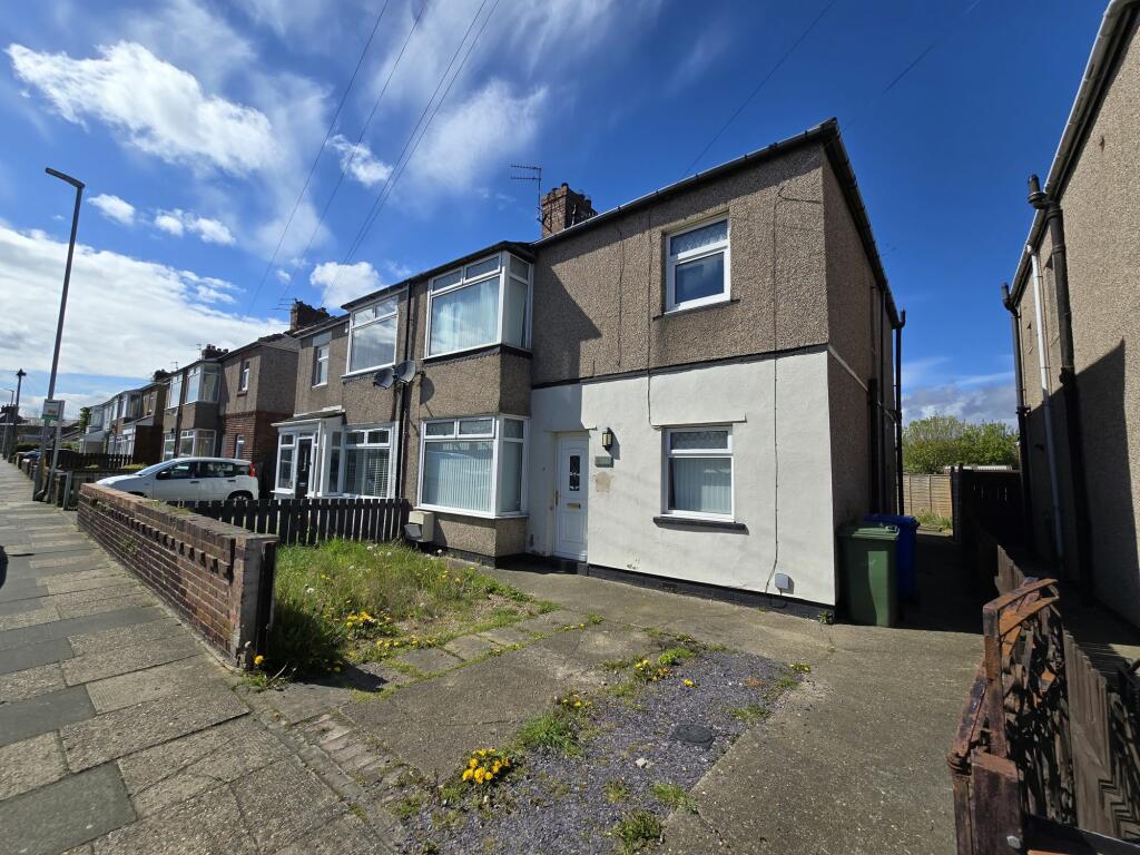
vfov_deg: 89.9
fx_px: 428
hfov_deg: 106.2
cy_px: 428
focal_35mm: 13
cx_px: 570
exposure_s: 1/3291
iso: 50
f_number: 2.2
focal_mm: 2.2
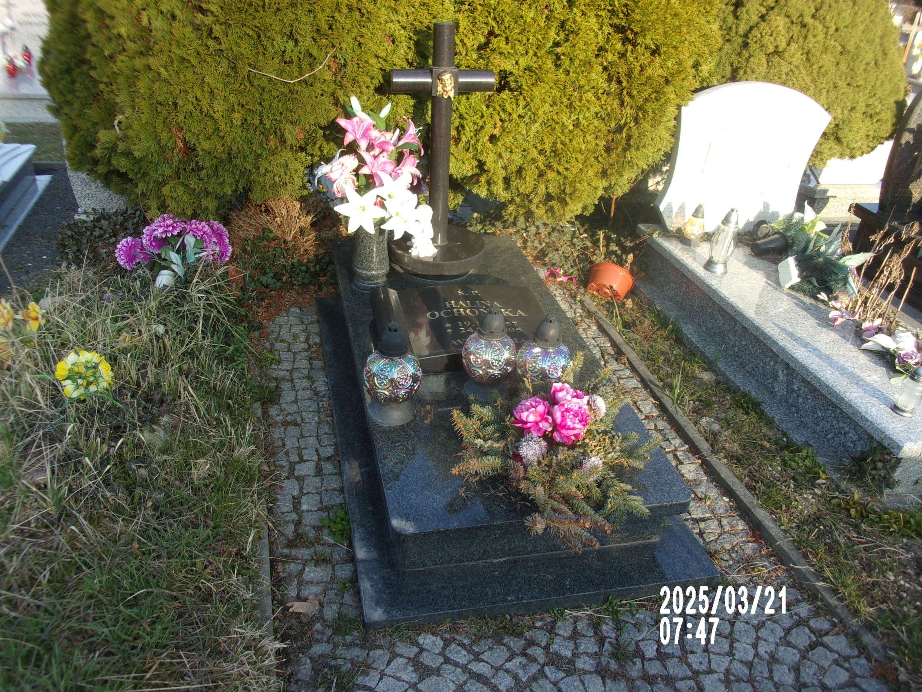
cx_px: 461
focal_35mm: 28
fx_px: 746
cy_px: 346
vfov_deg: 49.7
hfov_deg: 63.4
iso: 80
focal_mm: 5.1
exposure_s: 1/150
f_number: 3.9
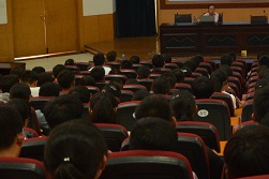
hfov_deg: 19.4
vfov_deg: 13.3
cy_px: -2
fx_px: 754
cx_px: 298
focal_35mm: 101
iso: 2000
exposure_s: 1/30
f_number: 4
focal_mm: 26
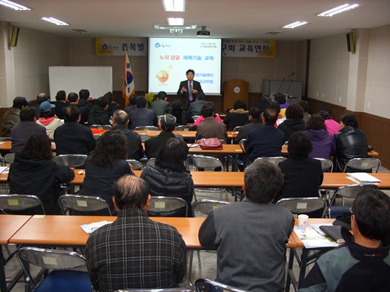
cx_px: 195
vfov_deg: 37.7
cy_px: 146
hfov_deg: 49.0
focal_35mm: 38
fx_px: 428
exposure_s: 1/30
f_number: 2.8
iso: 200
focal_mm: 7.8
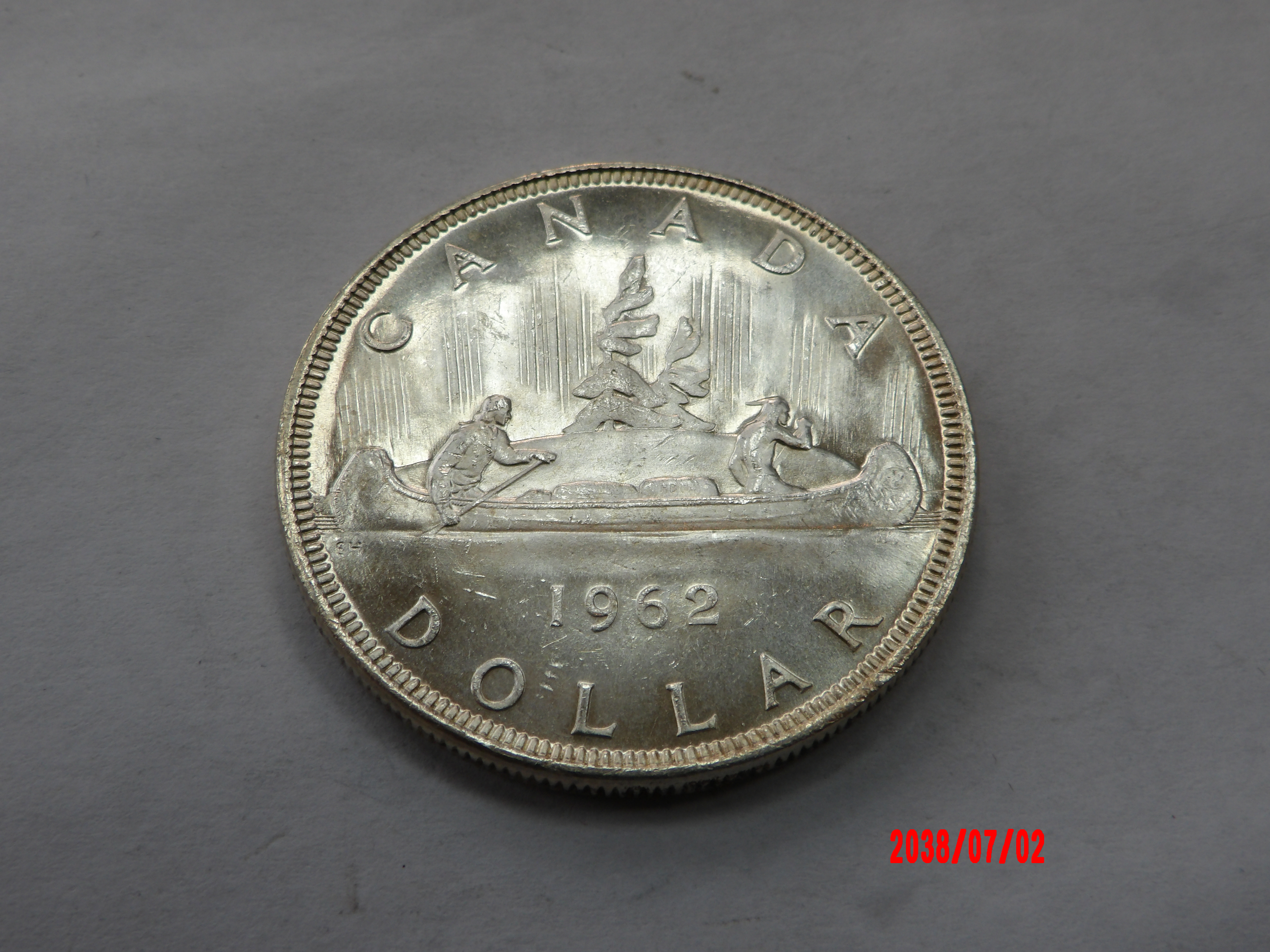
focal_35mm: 42
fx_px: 1541
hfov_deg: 44.8
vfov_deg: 34.3
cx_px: 635
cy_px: 476
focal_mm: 7.6
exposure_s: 1/113
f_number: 4.9
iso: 100
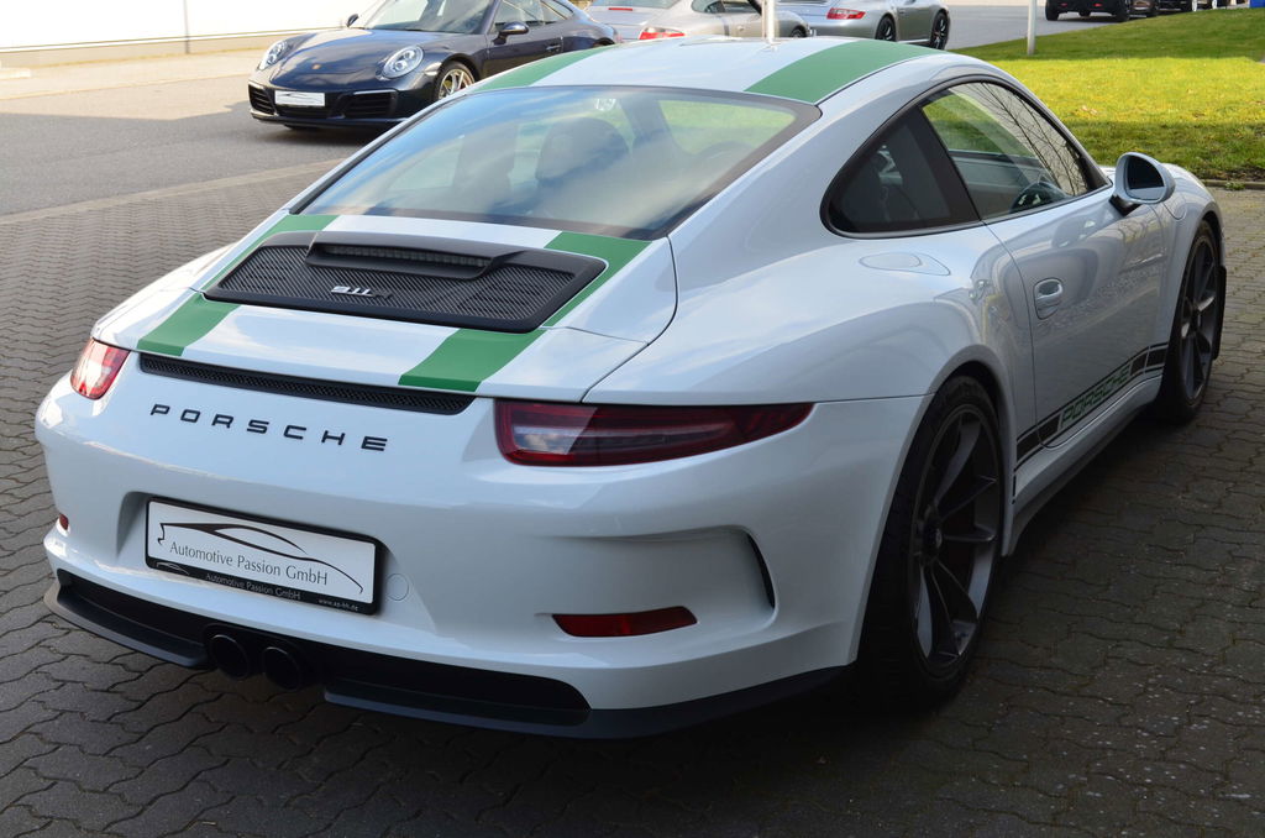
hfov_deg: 41.2
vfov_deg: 27.9
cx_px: 632
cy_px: 419
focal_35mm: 48
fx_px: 1683
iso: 220
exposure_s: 1/60
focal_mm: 32
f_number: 10
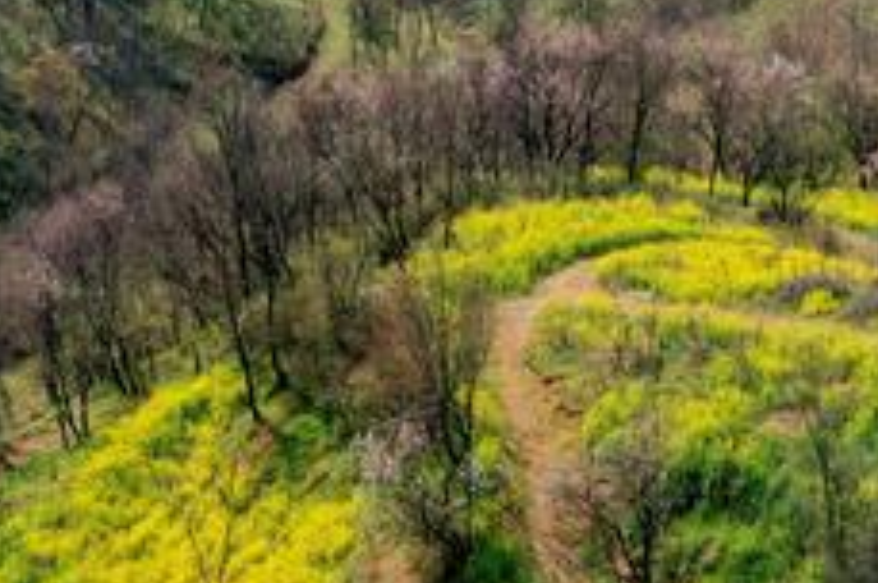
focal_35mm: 98
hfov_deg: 20.6
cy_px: -198
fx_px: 2387
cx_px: 702
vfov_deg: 13.4
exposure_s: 1/500
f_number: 6.3
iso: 100
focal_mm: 10.26
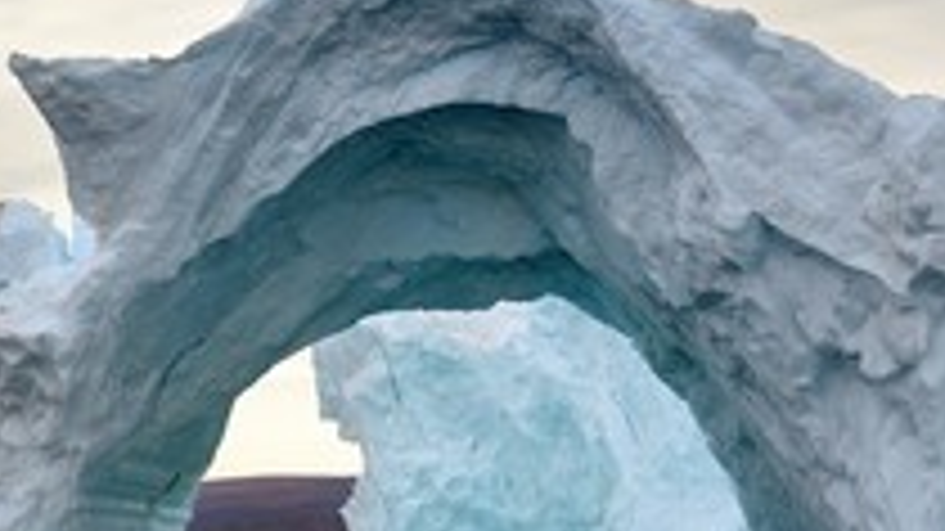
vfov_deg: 4.8
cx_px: 362
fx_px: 6313
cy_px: 310
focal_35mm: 252
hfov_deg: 8.6
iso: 400
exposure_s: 1/640
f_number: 8
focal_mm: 120
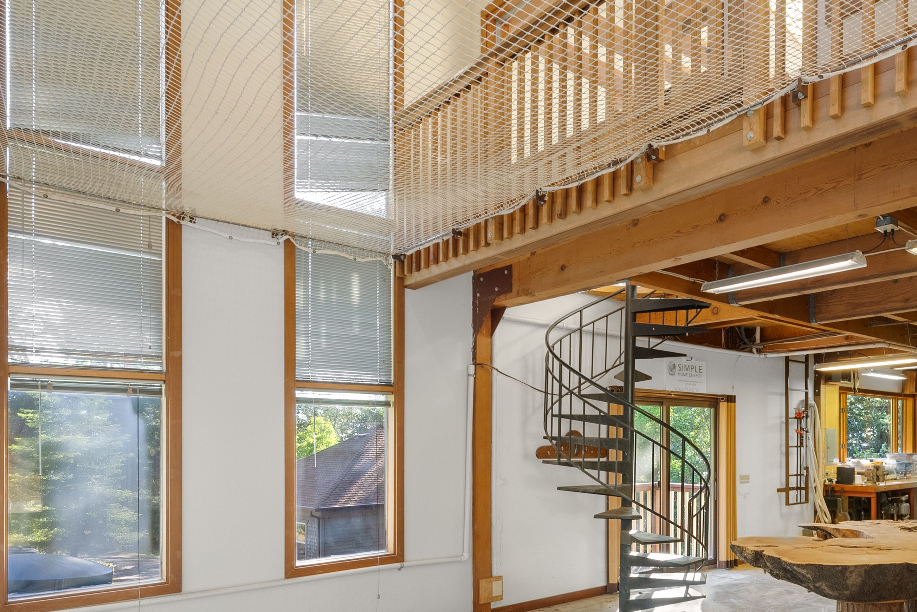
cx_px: 681
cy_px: 480
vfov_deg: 47.2
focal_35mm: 26
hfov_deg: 65.4
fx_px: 663
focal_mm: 16
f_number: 8
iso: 640
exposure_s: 1/2.5
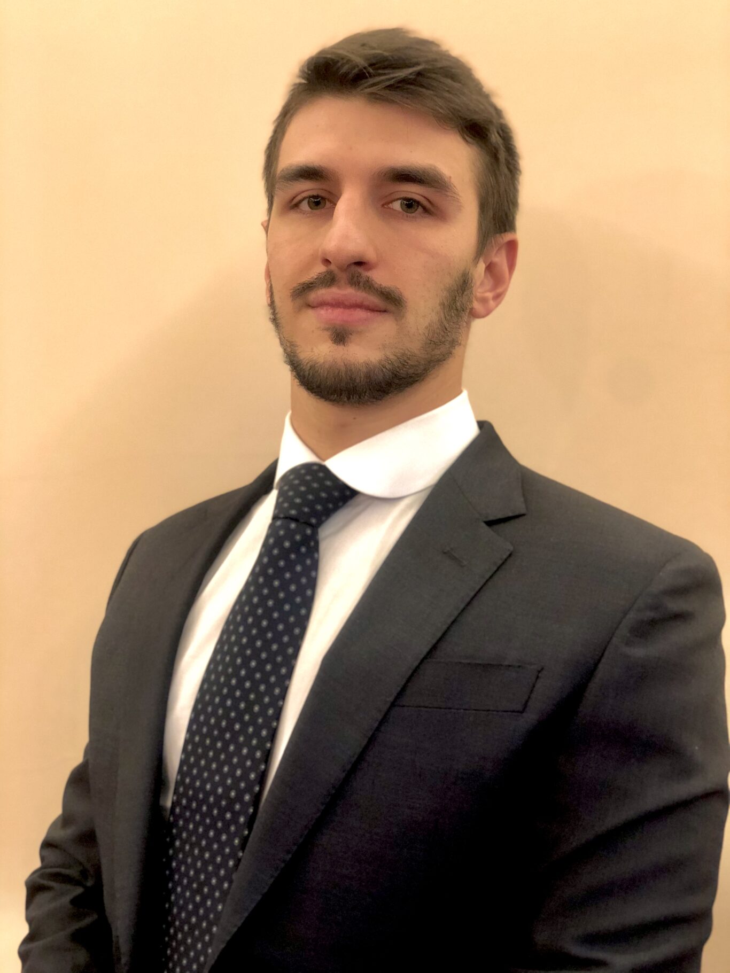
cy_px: 486
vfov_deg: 36.8
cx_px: 365
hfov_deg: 28.0
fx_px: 1462
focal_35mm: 52
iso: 160
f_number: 2.4
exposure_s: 1/25
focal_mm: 6
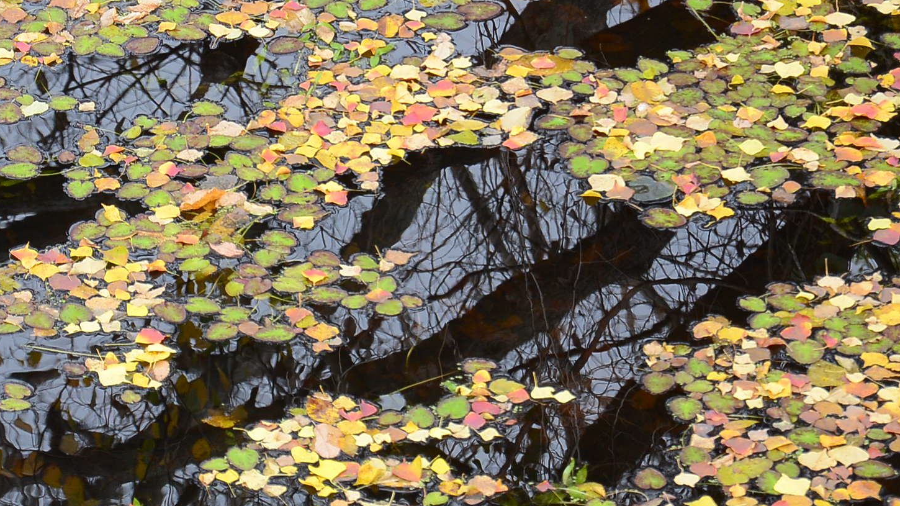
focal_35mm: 280
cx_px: 251
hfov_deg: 7.7
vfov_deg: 4.3
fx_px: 6678
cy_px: 306
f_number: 8
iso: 640
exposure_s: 1/250
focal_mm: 105
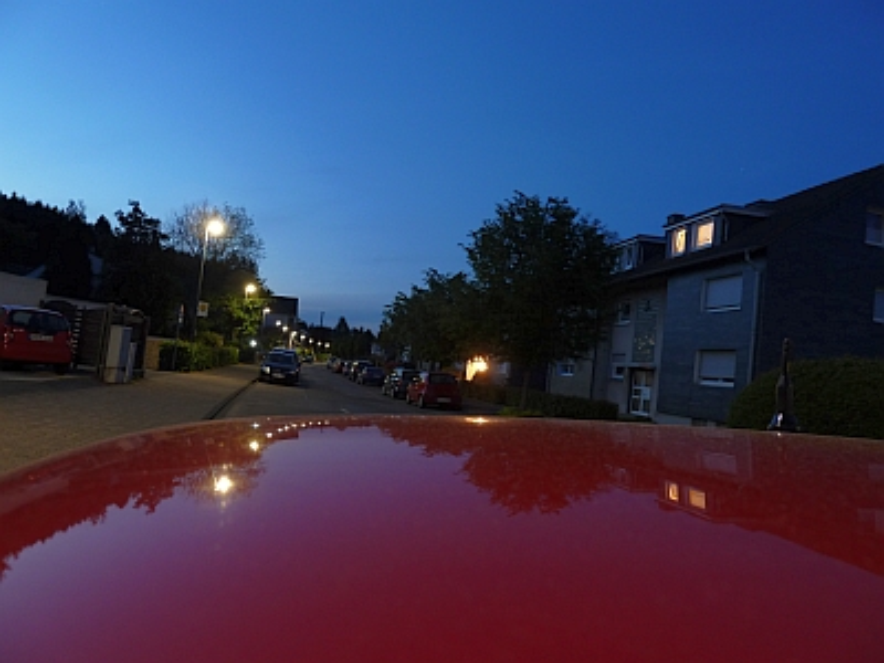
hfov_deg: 69.4
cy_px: 332
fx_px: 638
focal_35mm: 25
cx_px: 442
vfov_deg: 54.9
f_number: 3.3
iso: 80
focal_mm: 4.1
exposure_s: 4
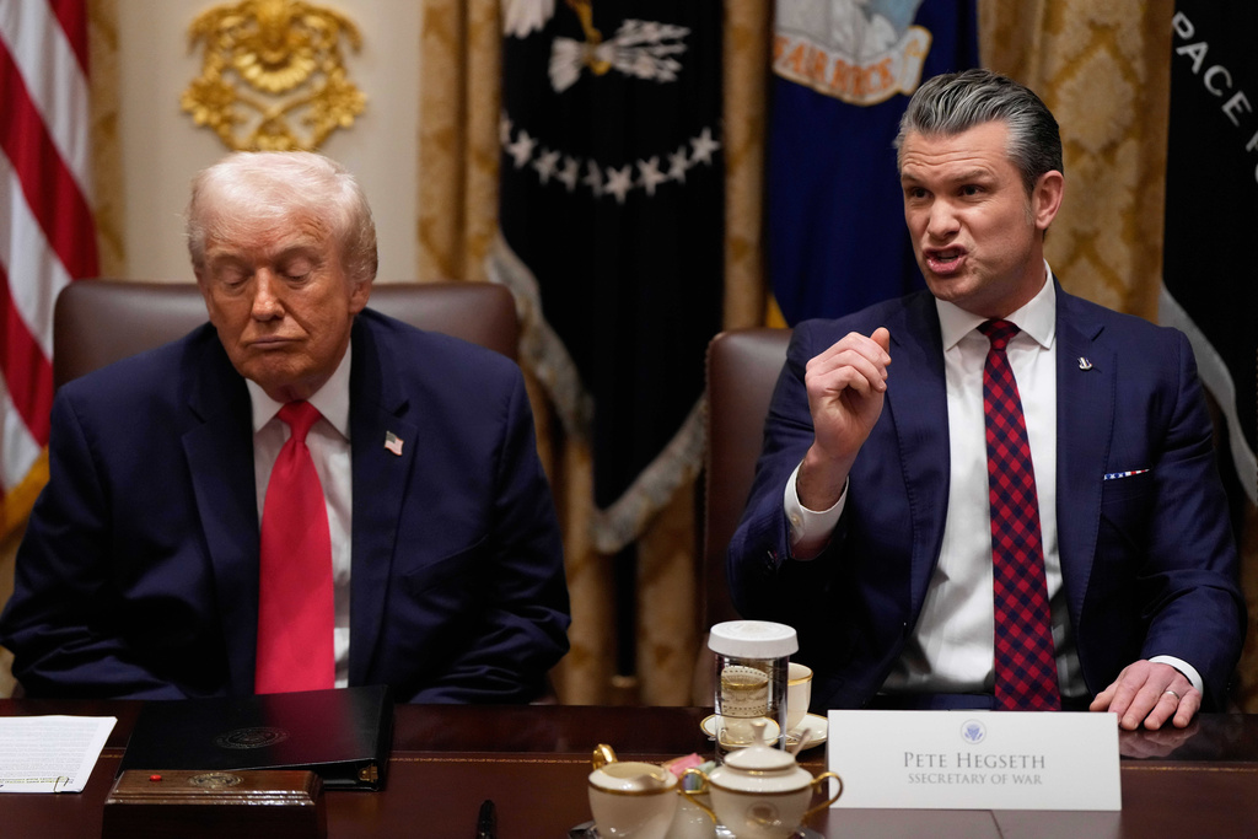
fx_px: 3250
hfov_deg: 21.9
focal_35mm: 93
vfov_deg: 14.7
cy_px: 420
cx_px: 629
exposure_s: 1/500
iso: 4000
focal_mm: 93
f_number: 2.8
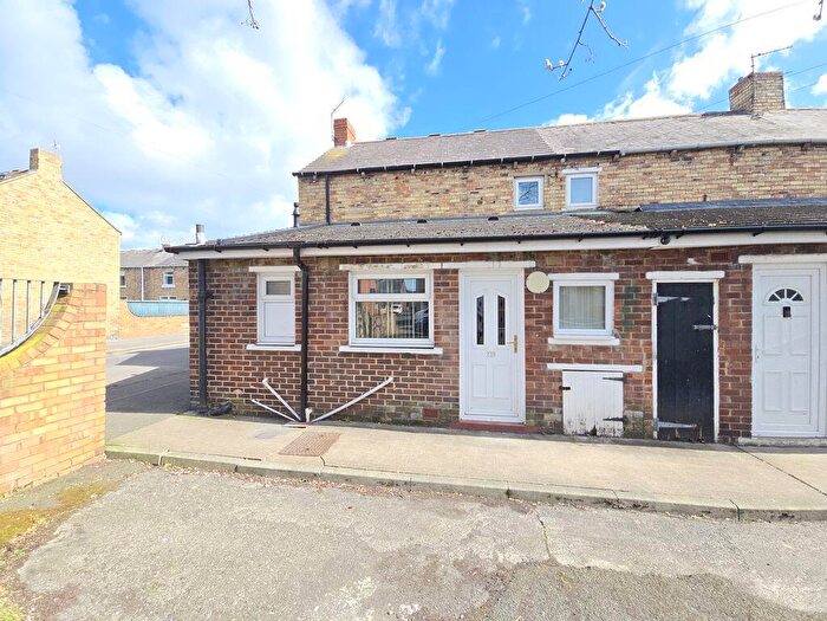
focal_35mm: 13
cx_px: 414
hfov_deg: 106.2
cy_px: 310
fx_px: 311
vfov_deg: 89.9
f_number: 2.2
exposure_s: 1/880
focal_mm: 2.2
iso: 50
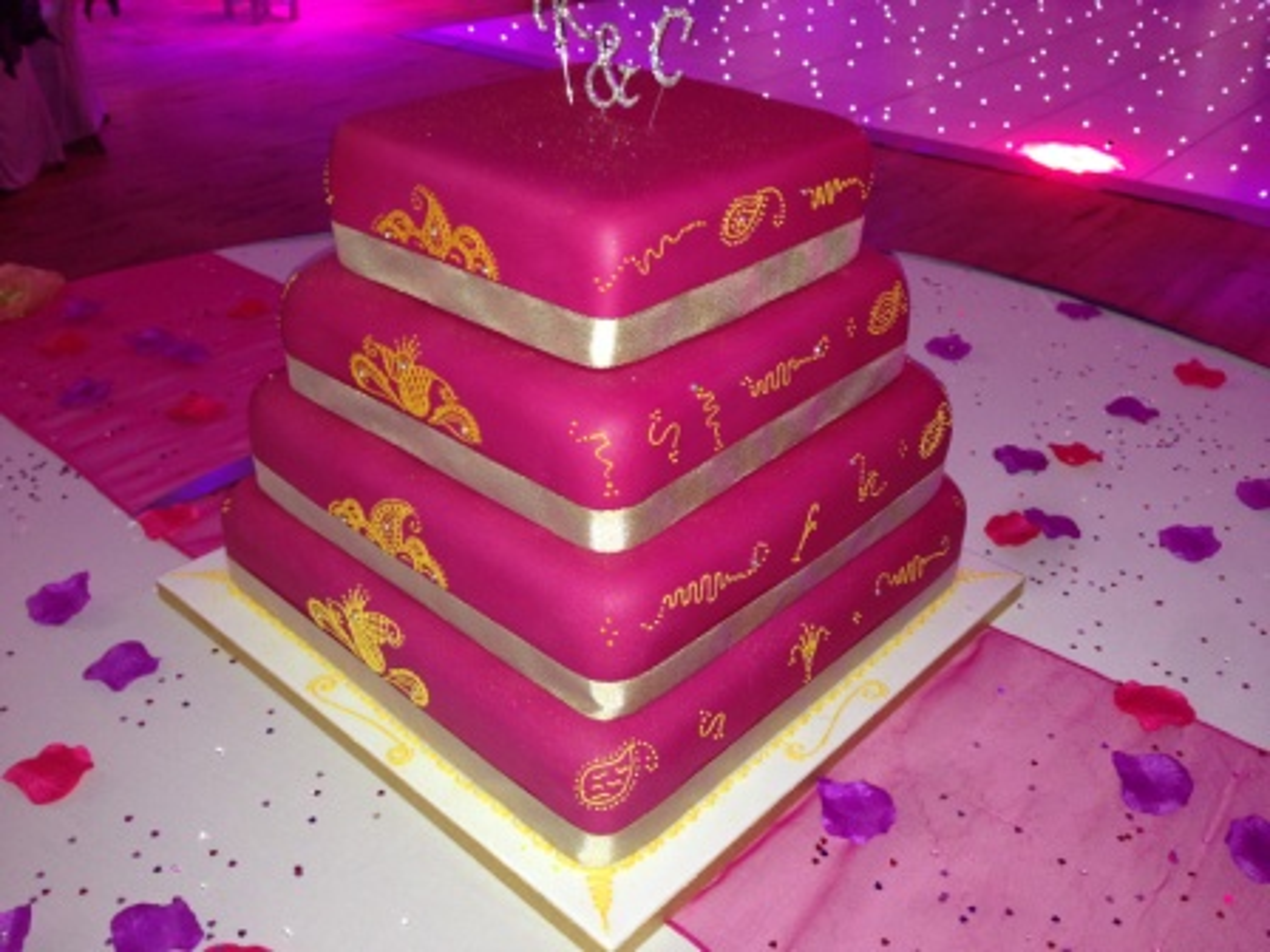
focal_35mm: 33
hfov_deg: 55.4
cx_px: 635
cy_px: 476
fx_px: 1211
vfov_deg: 42.9
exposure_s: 1/16
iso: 100
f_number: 2.4
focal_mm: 4.12
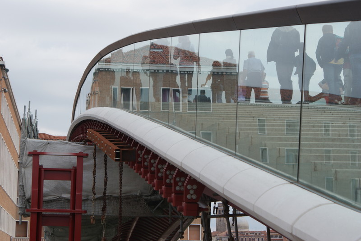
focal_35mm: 105
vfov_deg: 13.1
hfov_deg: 19.4
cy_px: 120
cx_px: 180
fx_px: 1054
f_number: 9
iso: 100
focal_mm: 70
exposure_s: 1/160
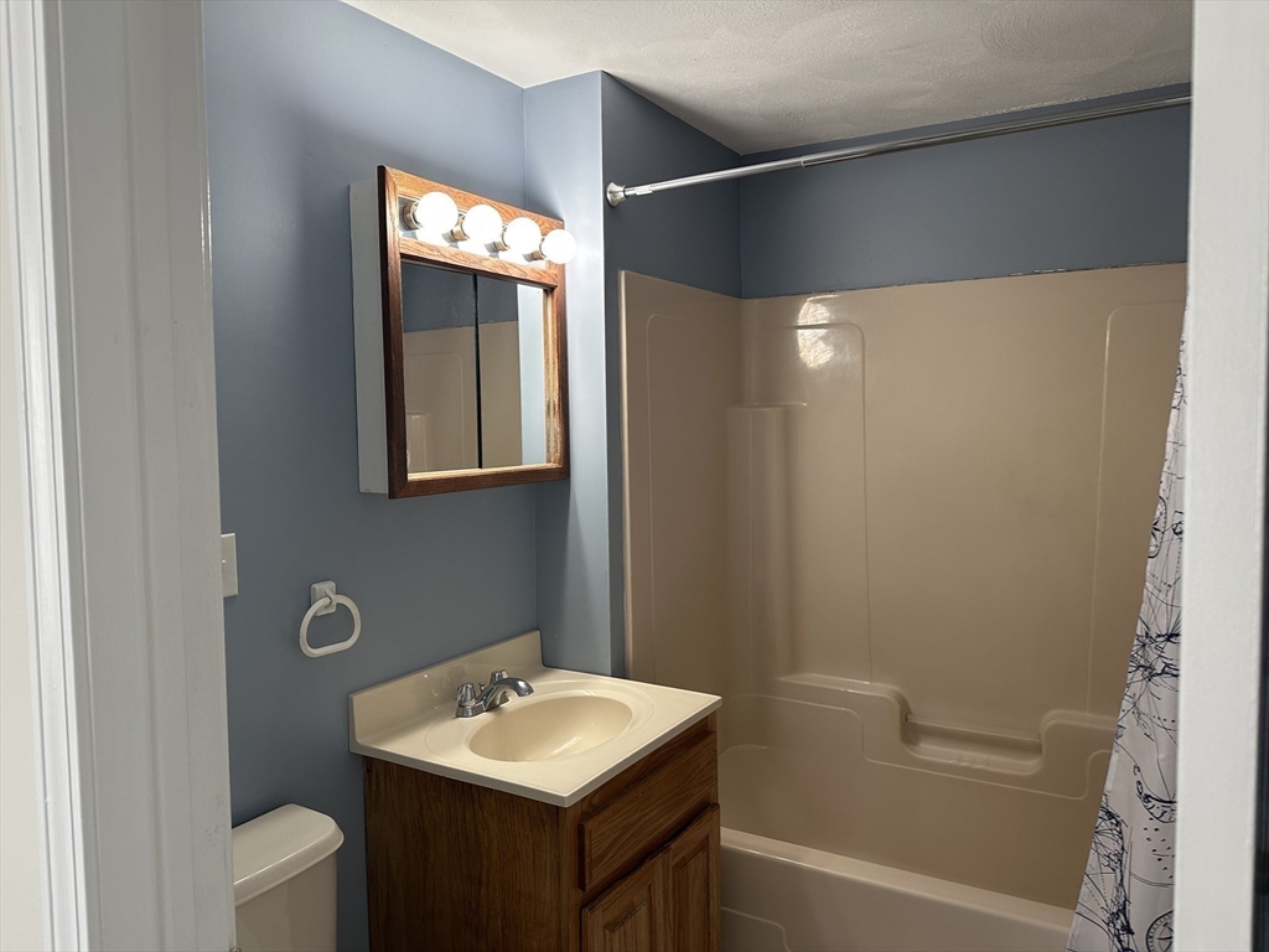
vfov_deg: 56.8
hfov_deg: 71.6
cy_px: 476
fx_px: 880
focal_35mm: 24
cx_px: 634
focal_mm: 6.86
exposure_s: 1/120
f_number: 1.78
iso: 125
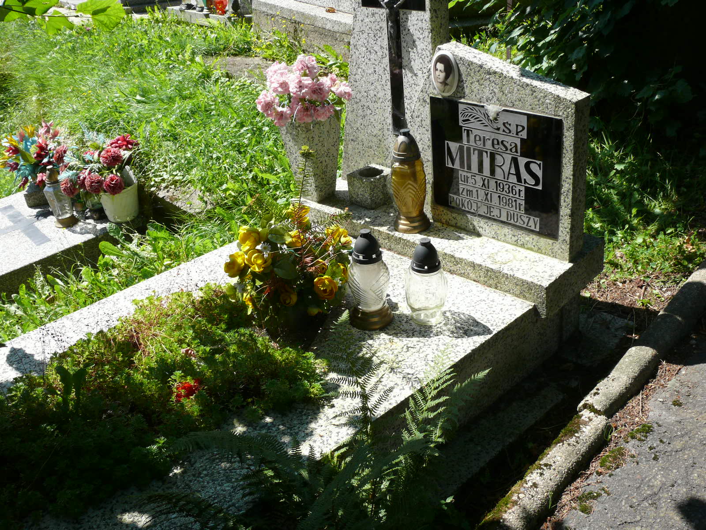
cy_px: 265
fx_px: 714
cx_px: 353
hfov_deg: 52.6
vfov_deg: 40.7
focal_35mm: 35
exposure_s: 1/250
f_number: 5.6
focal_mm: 7.4
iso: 100
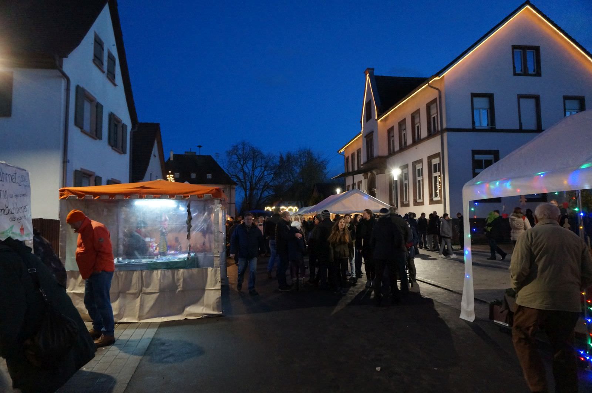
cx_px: 296
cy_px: 196
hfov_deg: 73.8
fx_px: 394
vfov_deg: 53.0
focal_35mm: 24
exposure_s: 1/40
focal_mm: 16
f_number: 3.5
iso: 3200
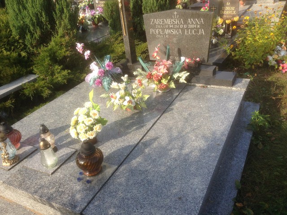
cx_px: 144
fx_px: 274
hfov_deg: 55.4
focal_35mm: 33
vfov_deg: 42.9
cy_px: 108
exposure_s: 1/678
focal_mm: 4.12
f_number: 2.4
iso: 50
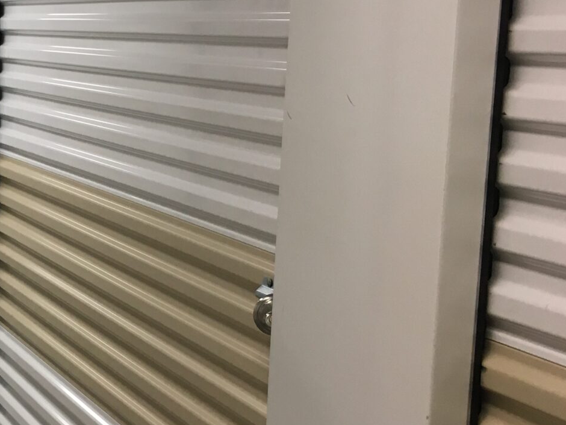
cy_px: 180
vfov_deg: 18.7
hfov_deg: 22.1
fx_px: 1292
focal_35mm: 79
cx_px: -176
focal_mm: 4.15
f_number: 2.2
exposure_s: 1/30
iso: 64
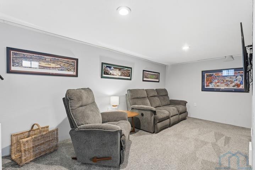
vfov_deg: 73.8
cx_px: 128
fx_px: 113
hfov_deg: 96.7
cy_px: 85
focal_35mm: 16
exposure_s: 1.3
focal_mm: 16
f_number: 8
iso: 500
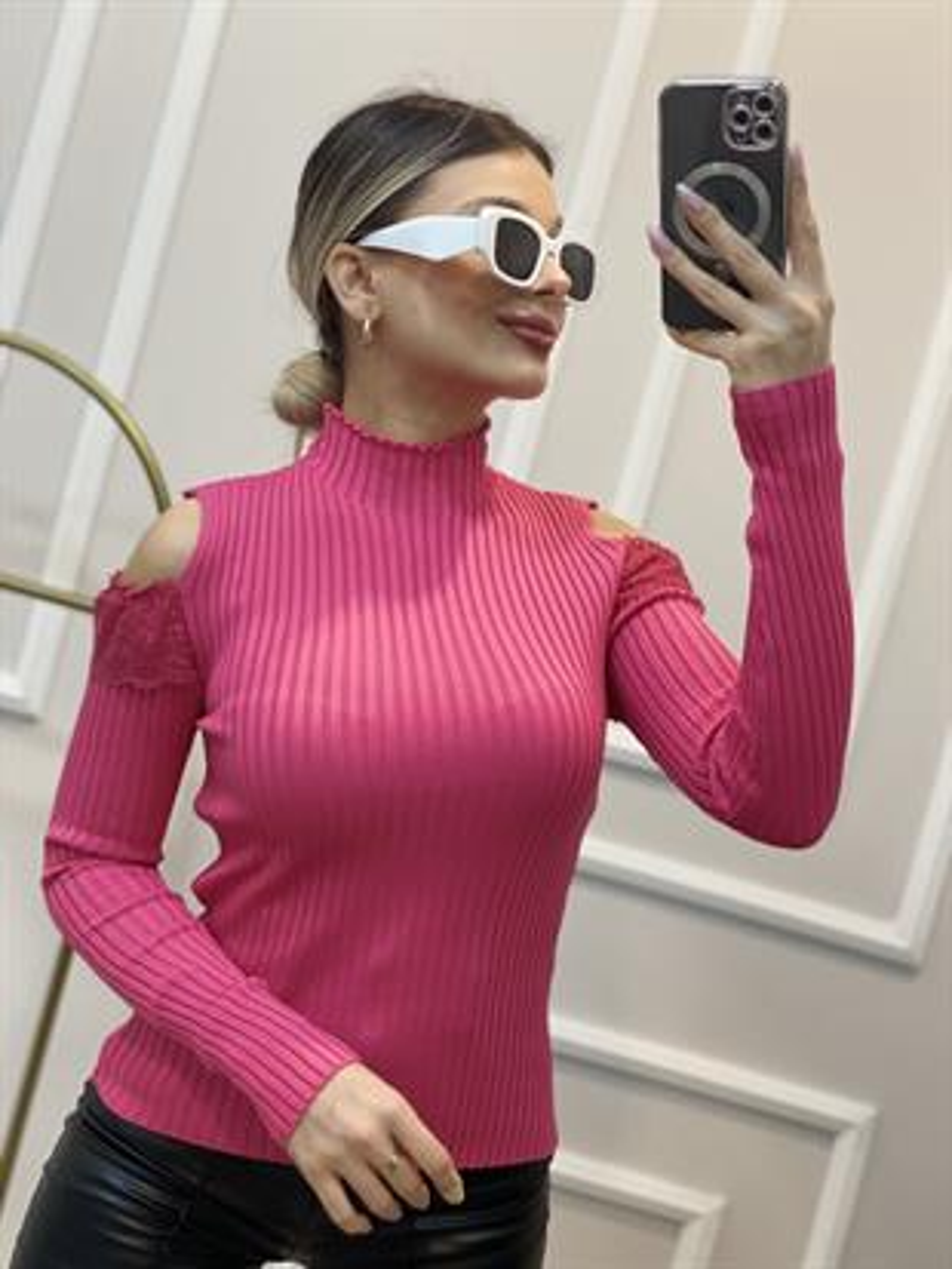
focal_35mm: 52
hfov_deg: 28.0
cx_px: 476
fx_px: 1906
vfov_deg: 36.8
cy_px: 634
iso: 100
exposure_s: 1/100
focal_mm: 6
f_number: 2
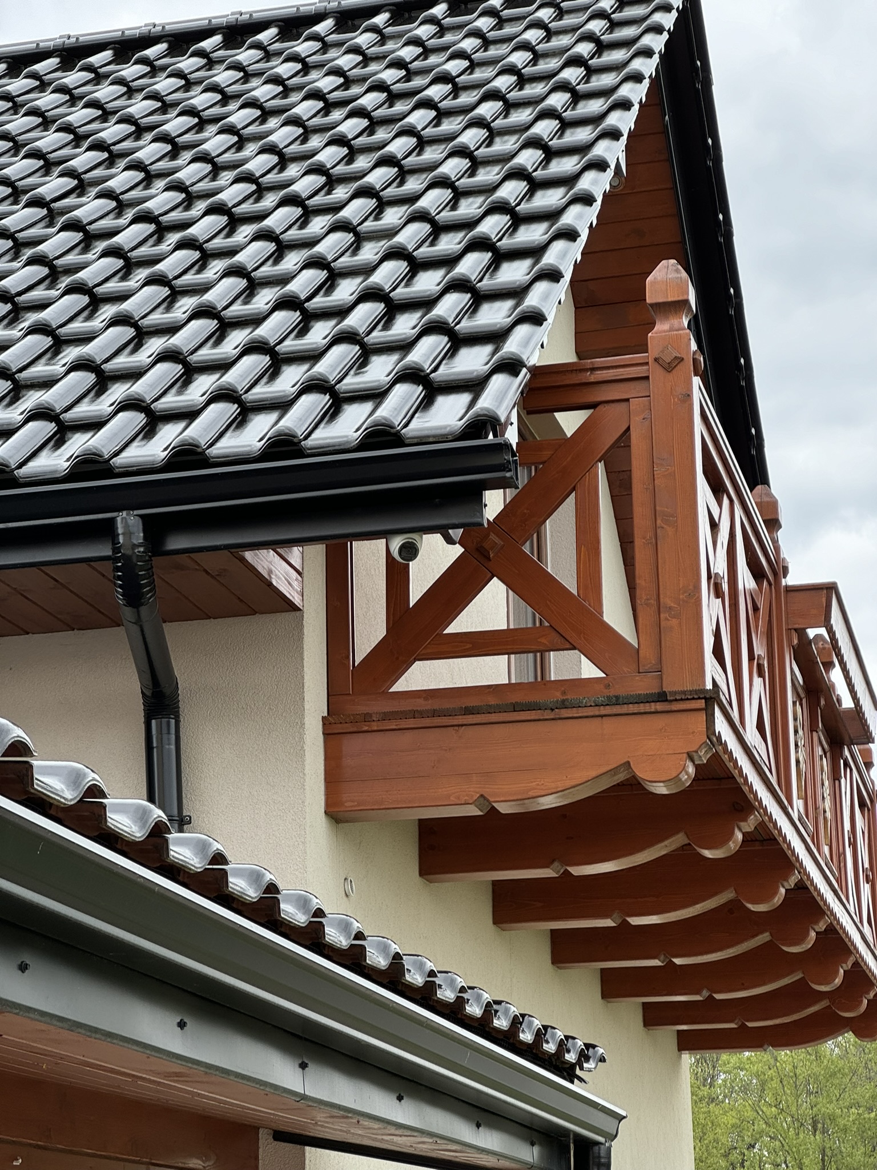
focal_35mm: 77
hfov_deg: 19.1
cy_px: 585
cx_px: 438
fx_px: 2601
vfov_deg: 25.3
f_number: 2.8
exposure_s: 1/112
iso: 25
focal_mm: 9
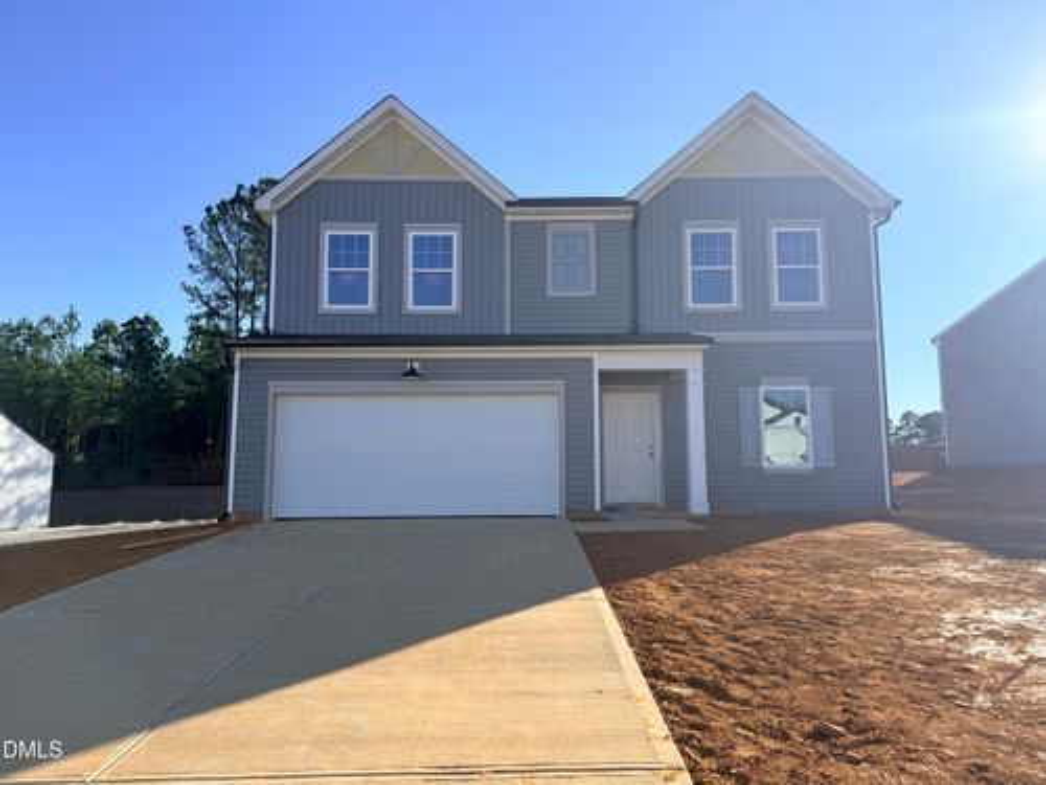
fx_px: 725
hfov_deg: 71.6
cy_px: 392
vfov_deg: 56.8
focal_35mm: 24
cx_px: 523
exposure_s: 1/4673
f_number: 1.78
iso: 80
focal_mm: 6.76
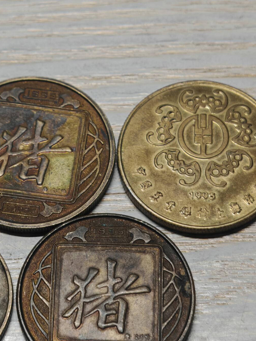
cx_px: 131
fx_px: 1262
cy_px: 211
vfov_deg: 15.4
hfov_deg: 11.6
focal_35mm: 128
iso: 64
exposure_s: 1/100
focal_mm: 7.62
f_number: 1.6
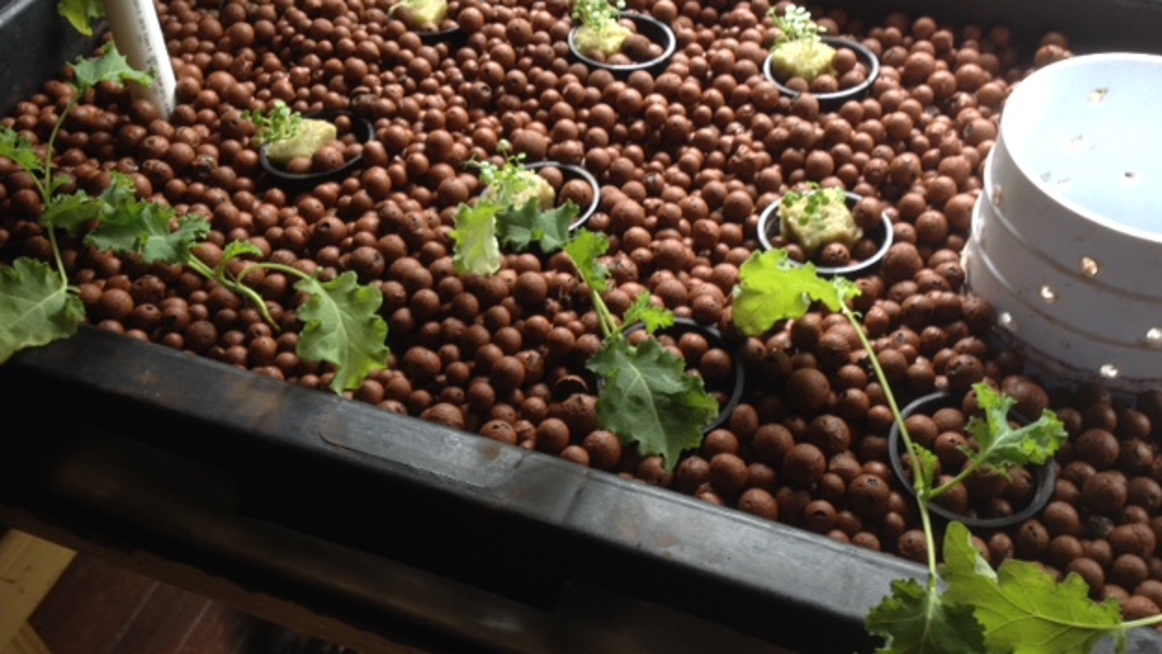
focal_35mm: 39
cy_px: 268
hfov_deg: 51.6
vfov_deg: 30.4
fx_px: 1202
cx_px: 585
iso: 50
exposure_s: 1/20
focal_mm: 4.28
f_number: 2.4
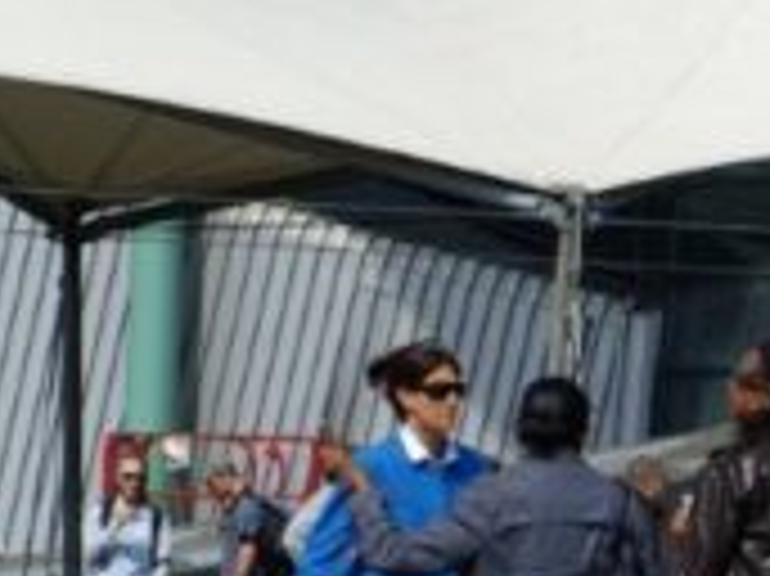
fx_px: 11841
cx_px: 1054
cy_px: 529
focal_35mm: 533
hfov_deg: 3.7
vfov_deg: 2.8
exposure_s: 1/250
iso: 100
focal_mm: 105
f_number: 9
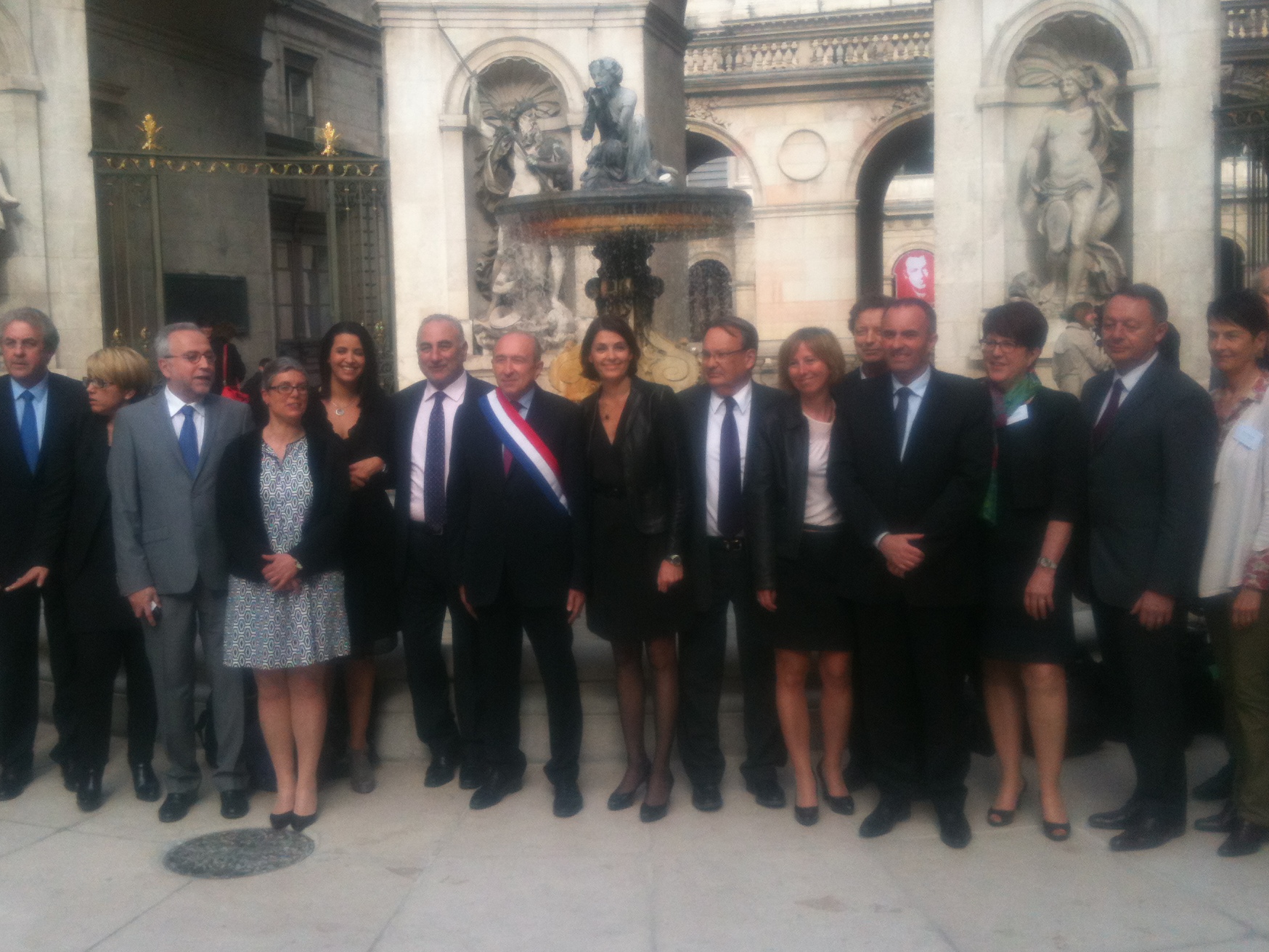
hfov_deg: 45.7
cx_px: 581
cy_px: 453
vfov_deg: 35.1
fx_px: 1503
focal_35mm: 41
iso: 64
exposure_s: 1/328
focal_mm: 3.85
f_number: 2.8
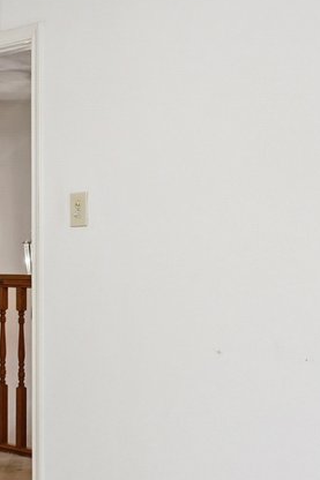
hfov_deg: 18.7
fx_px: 921
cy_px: 253
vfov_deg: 29.2
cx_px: -55
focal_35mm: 69
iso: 500
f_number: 8
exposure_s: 1/15
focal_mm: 14
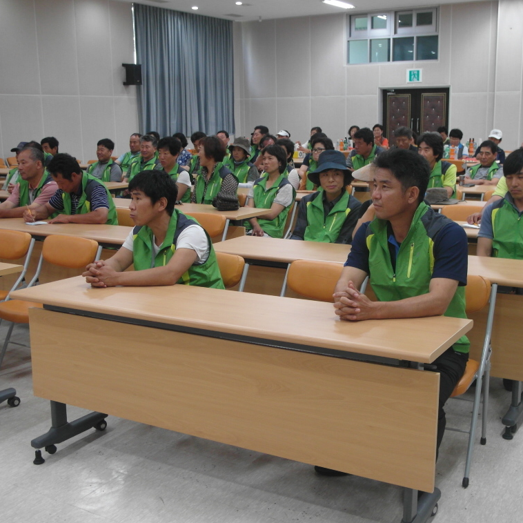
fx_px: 735
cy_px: 264
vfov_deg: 39.2
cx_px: 283
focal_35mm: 43
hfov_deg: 39.1
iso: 200
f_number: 2.5
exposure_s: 1/45
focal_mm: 7.8
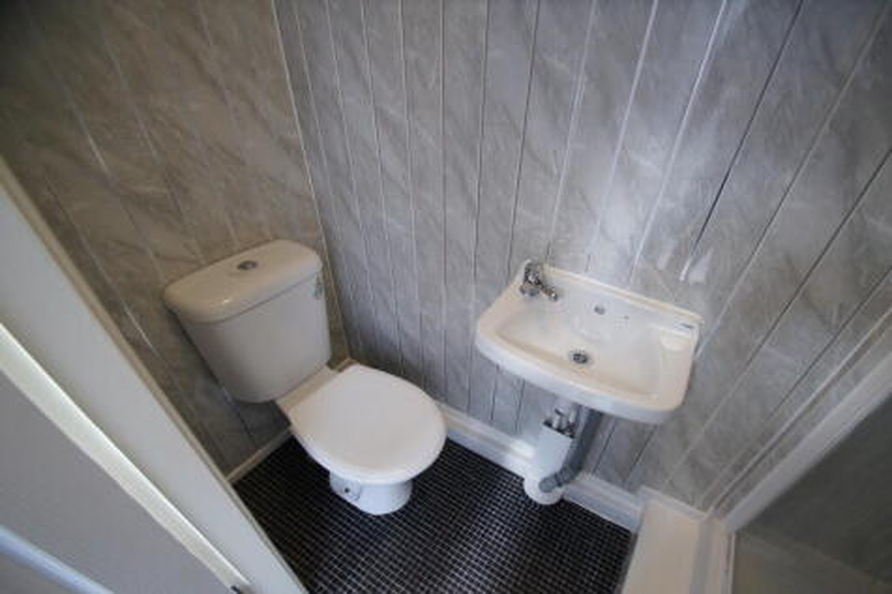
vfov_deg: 77.3
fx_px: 372
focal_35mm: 15
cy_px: 297
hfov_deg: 100.4
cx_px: 446
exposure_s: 1/30
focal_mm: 10
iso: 640
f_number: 3.5
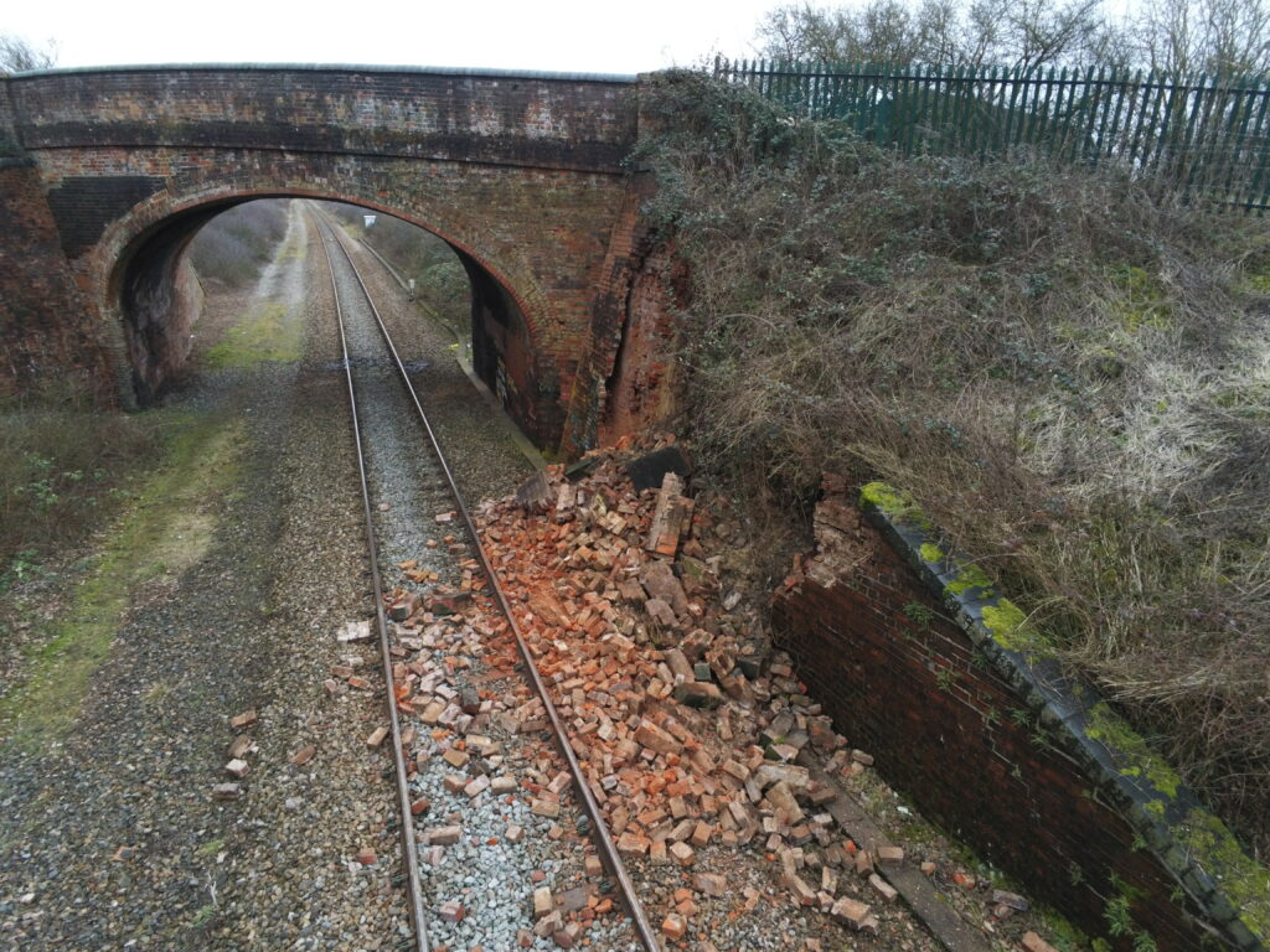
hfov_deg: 73.9
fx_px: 844
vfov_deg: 58.9
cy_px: 476
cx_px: 635
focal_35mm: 23
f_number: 2.4
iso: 167
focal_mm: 4
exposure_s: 1/240
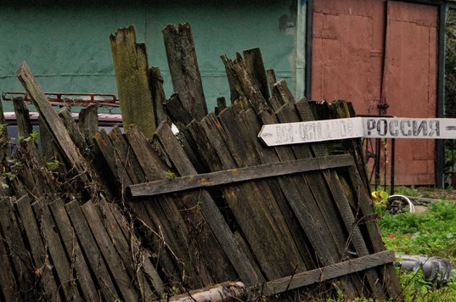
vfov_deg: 5.7
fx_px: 3020
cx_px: 271
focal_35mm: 239
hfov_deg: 8.6
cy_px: 109
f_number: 9
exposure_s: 1/400
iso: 640
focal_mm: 95
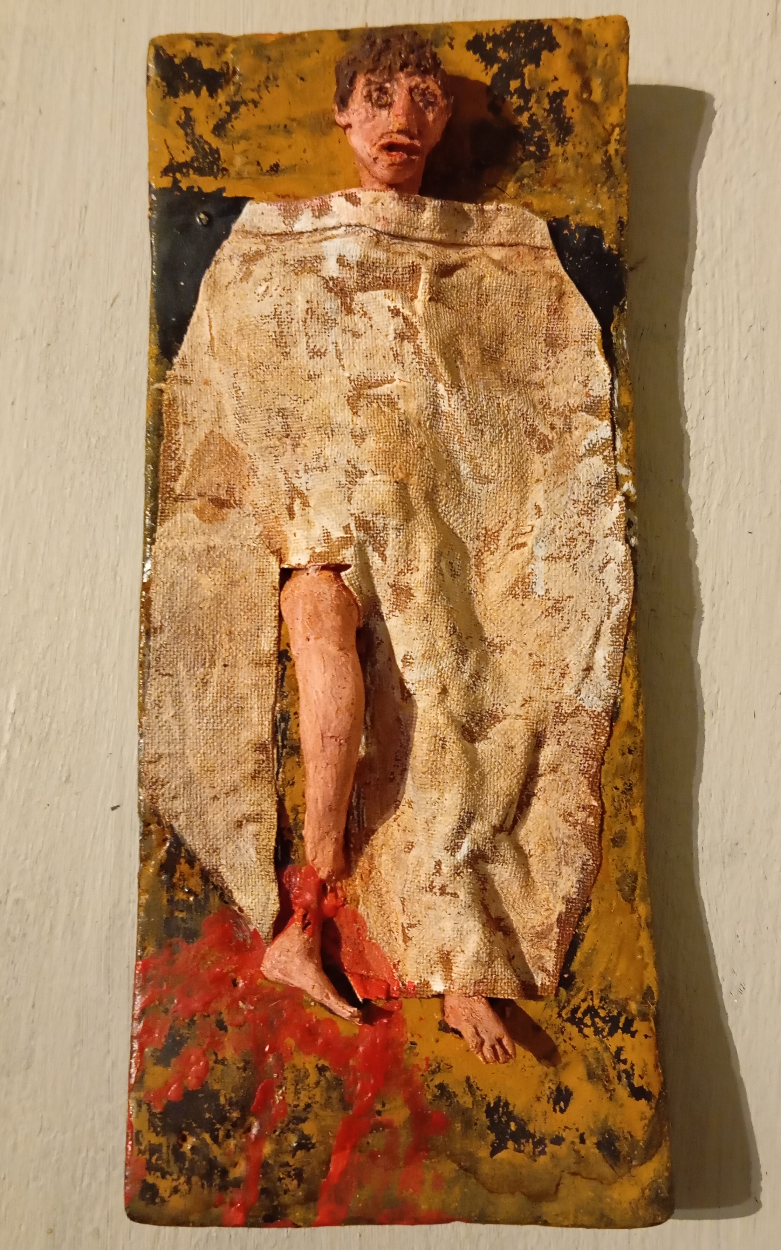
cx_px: 395
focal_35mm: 34
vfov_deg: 56.7
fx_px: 1158
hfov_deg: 37.3
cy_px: 631
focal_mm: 4.22
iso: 2809
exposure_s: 1/20
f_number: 1.8
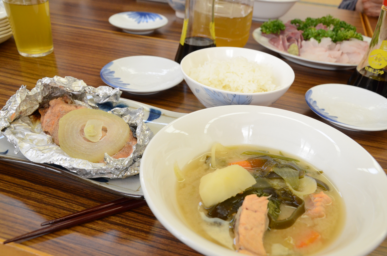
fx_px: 386
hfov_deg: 53.2
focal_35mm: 36
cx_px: 194
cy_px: 128
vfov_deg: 36.7
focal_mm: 24
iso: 1600
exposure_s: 1/80
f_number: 7.1
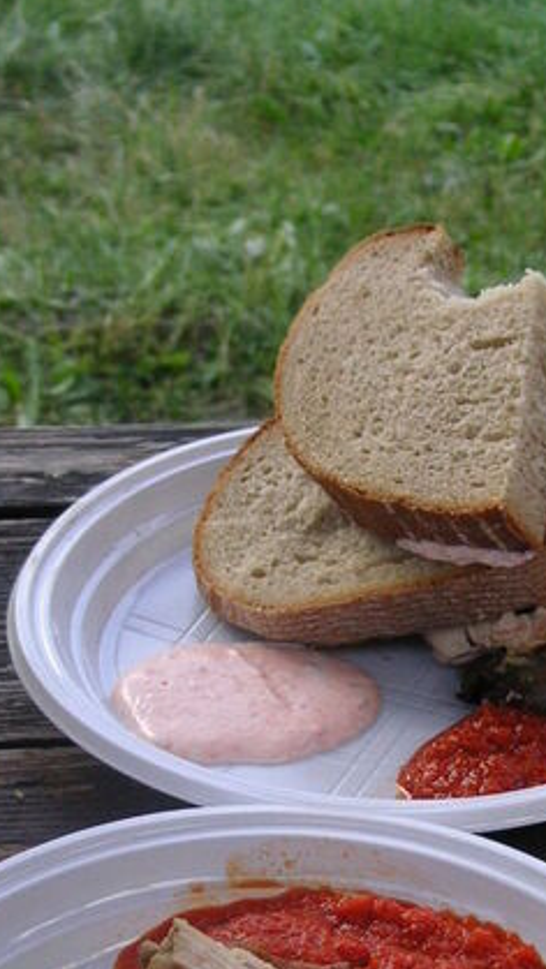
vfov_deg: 27.1
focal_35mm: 77
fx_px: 1980
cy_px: 752
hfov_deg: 15.6
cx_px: 423
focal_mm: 6.1
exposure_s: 1/180
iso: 50
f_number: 2.8
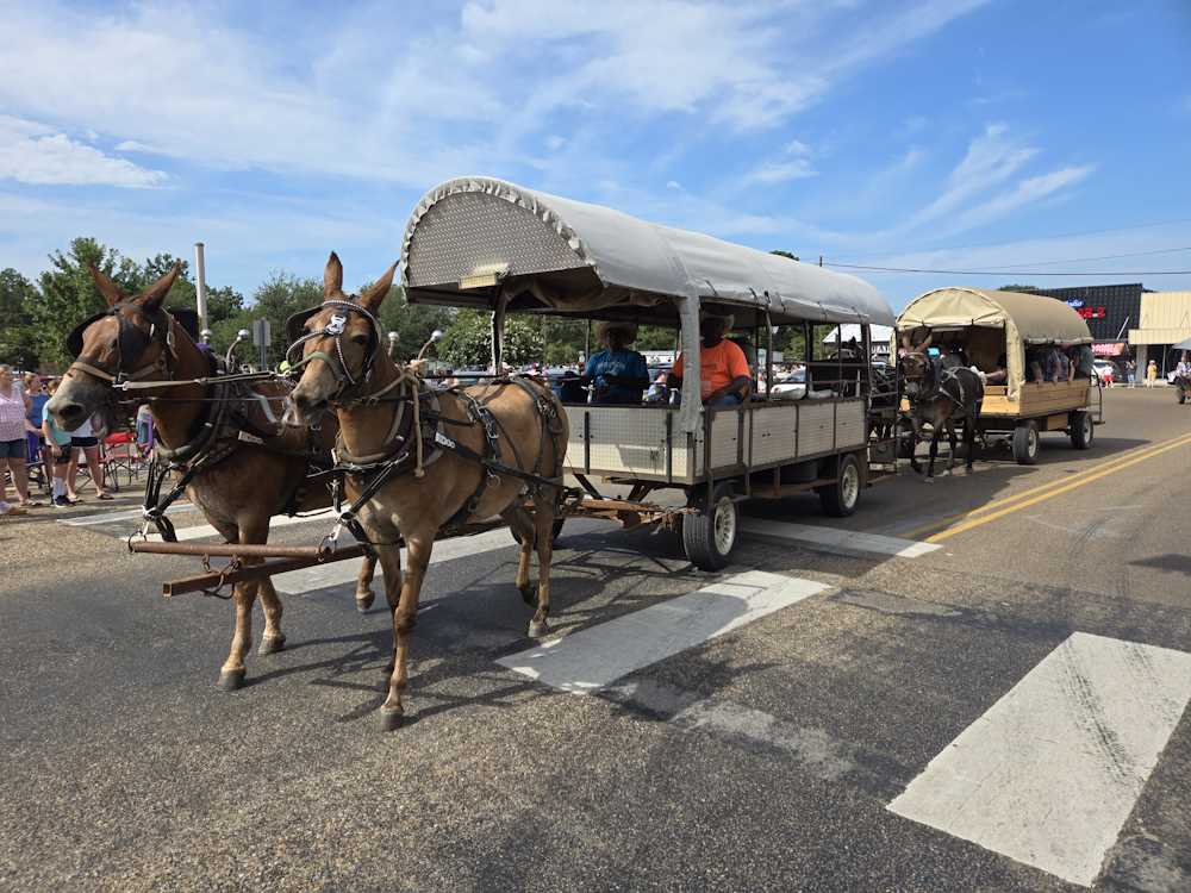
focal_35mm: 23
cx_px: 596
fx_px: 791
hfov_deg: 73.9
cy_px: 446
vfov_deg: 58.9
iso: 25
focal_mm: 5.4
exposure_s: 1/1894
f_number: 1.8
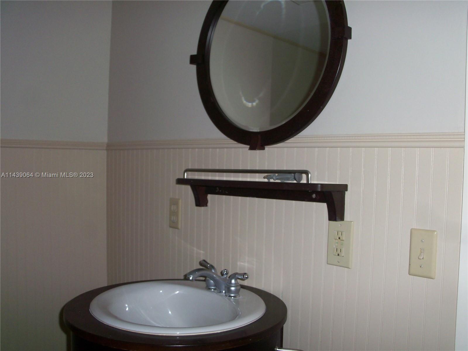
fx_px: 473
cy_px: 176
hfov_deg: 52.6
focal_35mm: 35
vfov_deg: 40.7
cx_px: 234
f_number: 3
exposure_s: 1/30
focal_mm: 6.3
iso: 100
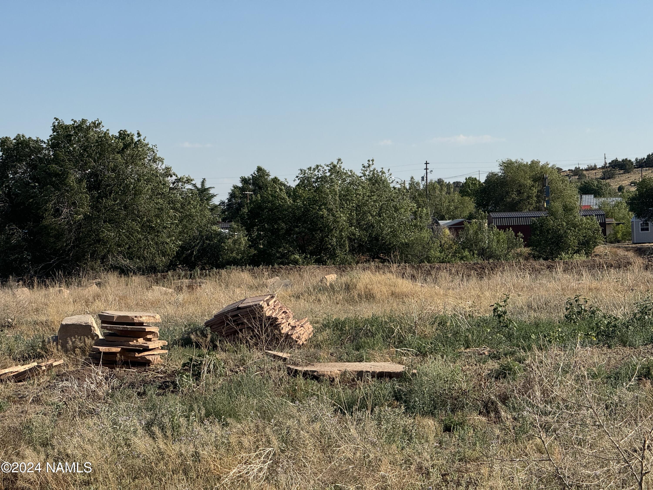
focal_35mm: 120
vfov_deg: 12.3
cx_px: 326
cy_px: 245
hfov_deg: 16.4
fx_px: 2264
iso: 50
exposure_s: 1/1546
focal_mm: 15.66
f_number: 2.8
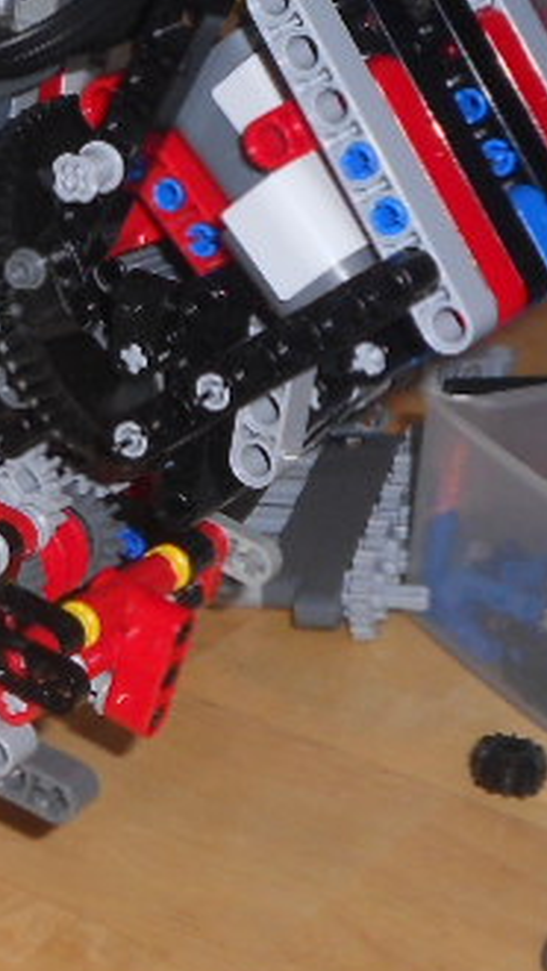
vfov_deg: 17.0
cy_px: 209
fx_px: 3218
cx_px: -388
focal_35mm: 125
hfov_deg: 9.3
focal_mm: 6.7
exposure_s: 1/30
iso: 80
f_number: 3.9
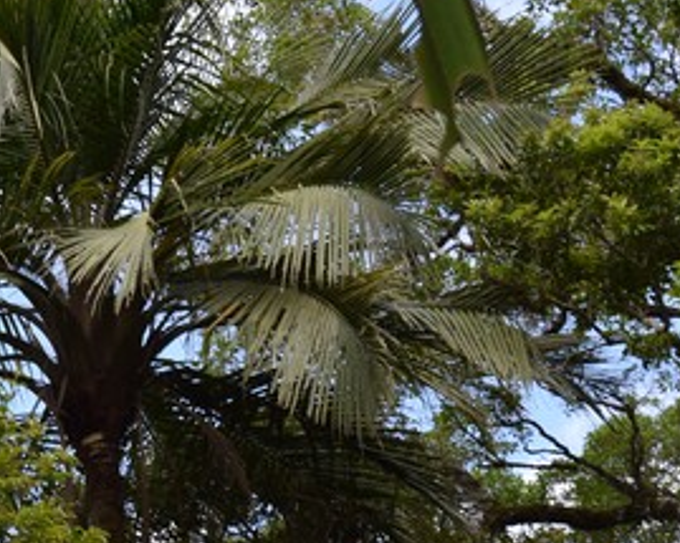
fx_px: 3199
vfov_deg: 9.7
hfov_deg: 12.1
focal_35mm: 159
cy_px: 352
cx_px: 101
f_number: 6.3
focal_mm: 38
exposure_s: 1/160
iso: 100
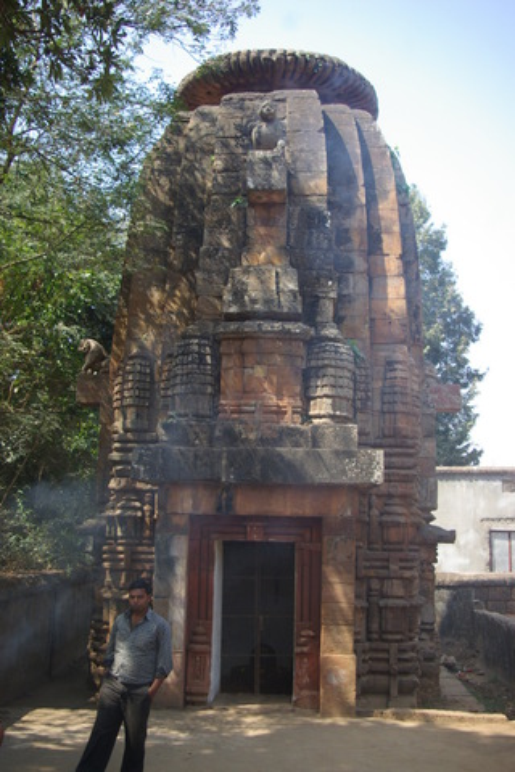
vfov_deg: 49.6
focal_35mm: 39
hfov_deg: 34.2
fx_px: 837
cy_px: 386
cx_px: 258
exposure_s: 1/60
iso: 100
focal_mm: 26
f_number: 4
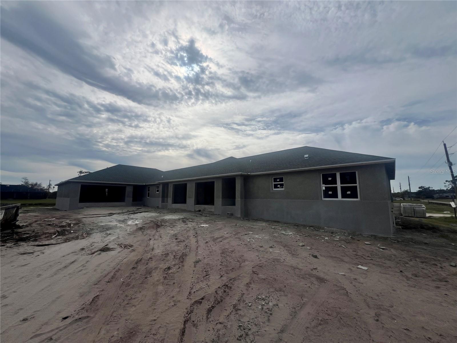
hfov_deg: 106.2
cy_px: 172
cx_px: 228
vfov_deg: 89.9
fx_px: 172
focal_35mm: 13
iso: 32
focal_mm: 1.57
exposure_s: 1/6135
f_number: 1.8
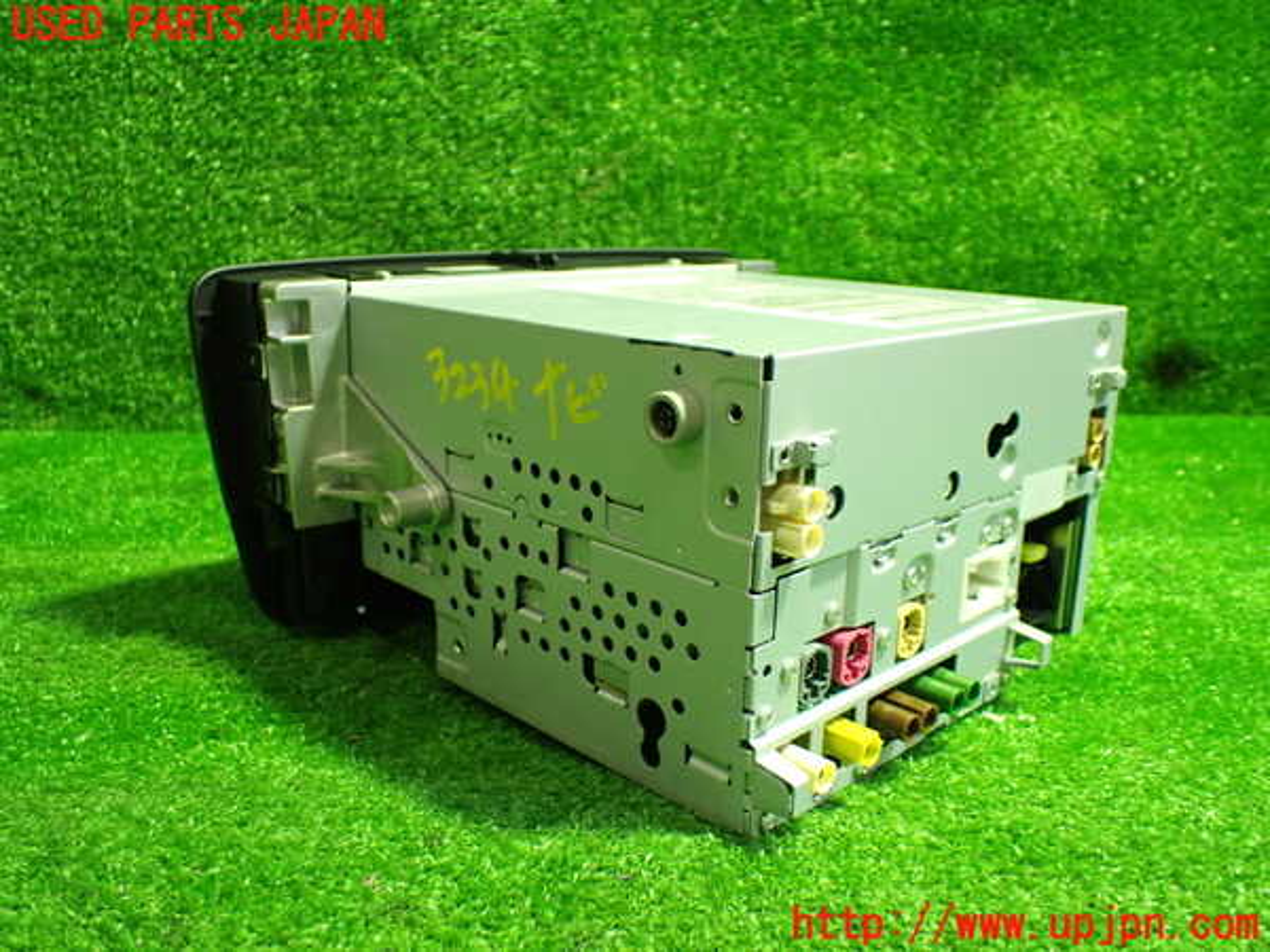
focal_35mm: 30
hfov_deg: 60.0
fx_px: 1101
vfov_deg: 46.8
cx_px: 635
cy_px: 476
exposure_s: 1/50
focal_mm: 5.4
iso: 800
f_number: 2.3
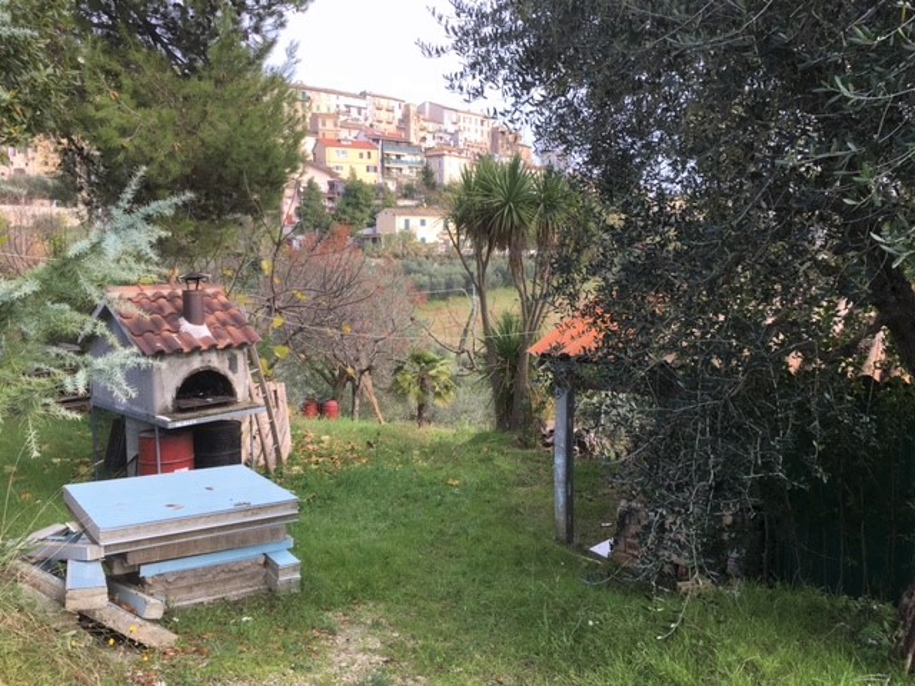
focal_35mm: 29
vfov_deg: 48.2
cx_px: 458
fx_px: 767
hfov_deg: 61.7
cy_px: 343
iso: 25
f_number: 2.2
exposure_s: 1/349
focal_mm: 4.15
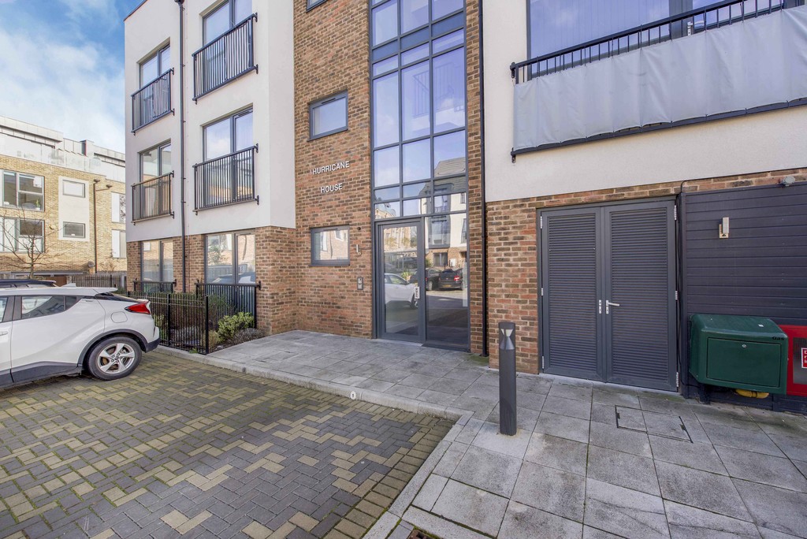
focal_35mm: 14
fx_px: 314
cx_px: 404
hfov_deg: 104.2
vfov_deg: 81.3
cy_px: 270
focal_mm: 14
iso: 250
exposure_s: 1/200
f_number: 9
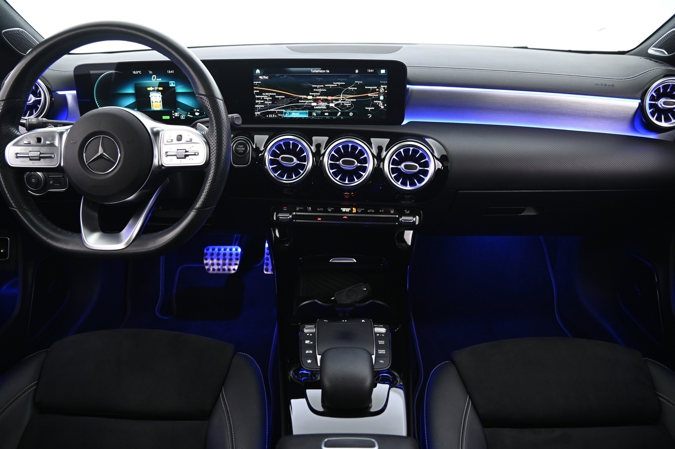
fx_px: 468
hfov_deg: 71.5
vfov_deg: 51.2
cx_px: 325
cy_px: 222
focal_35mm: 25
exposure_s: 1/13
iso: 2000
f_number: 4
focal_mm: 24
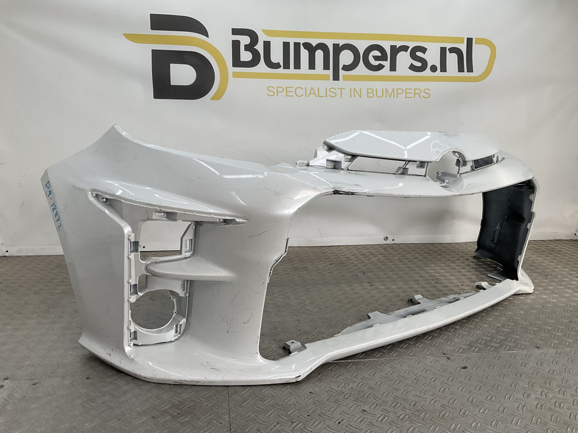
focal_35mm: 29
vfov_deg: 48.2
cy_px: 216
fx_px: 484
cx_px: 289
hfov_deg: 61.7
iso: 16
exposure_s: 1/314
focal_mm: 3
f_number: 1.8
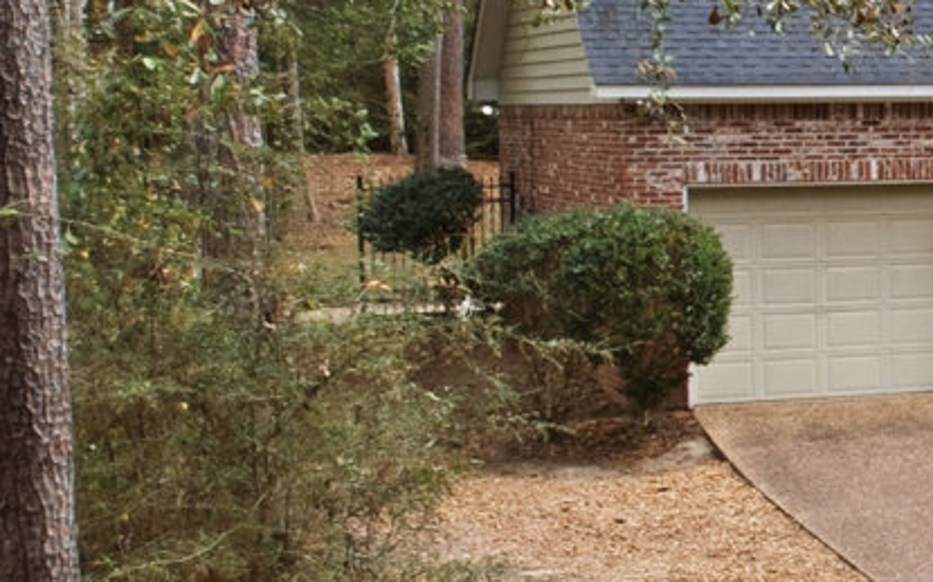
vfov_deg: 12.1
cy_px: 173
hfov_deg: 15.1
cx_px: 1942
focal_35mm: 108
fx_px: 2745
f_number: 2.8
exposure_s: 1/1000
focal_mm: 8.4
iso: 160
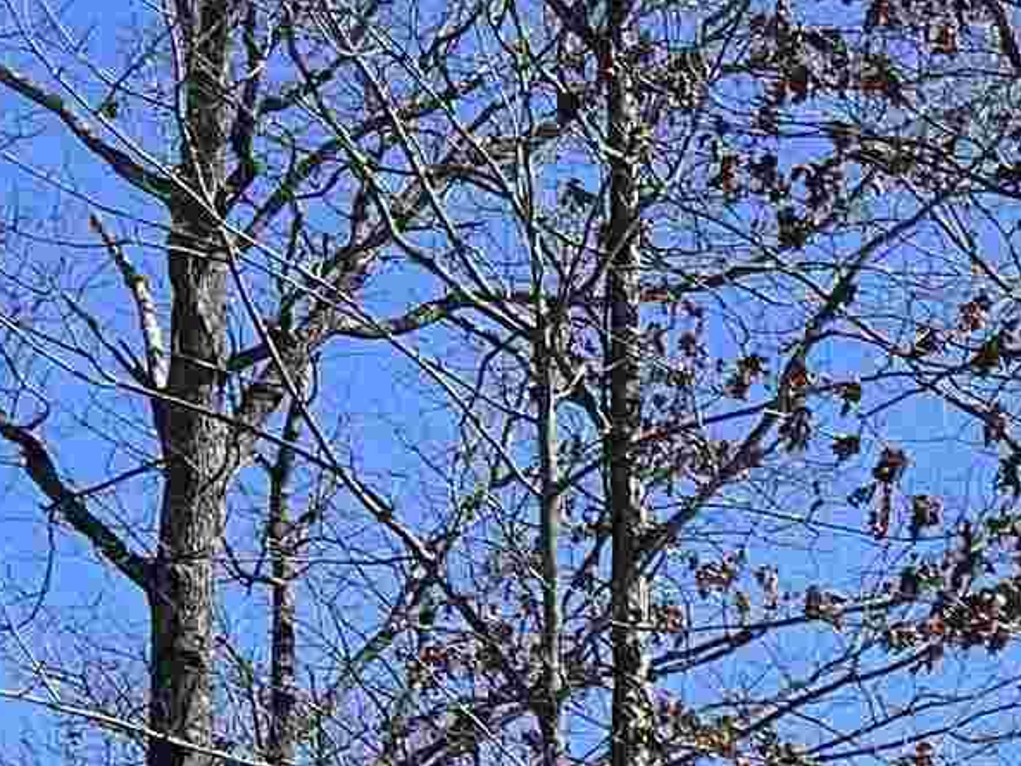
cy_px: 1682
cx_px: 2599
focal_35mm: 135
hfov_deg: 11.5
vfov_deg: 9.9
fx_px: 3982
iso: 50
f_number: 1.5
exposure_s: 1/2513
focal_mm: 5.7
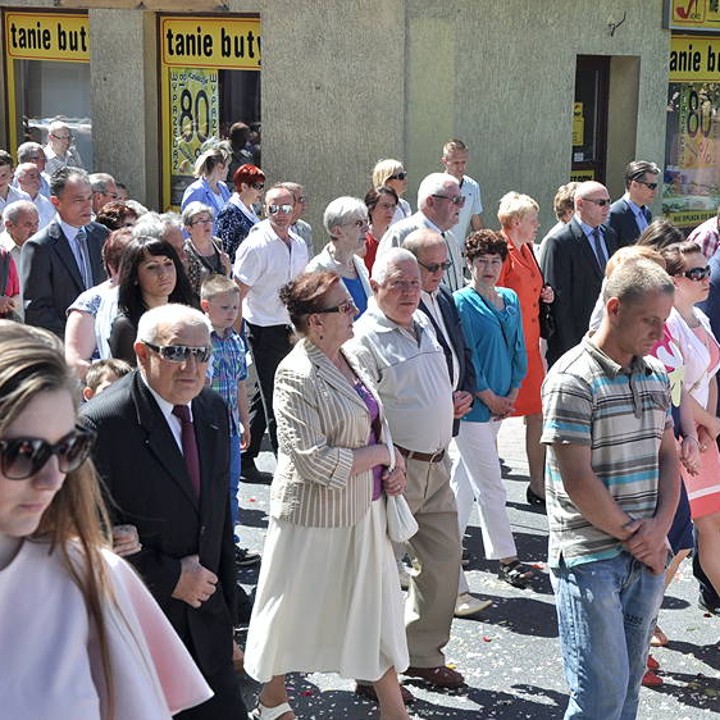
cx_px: 470
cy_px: 361
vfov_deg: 22.5
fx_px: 1812
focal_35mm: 77
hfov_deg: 22.4
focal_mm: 40
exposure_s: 1/400
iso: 400
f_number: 10
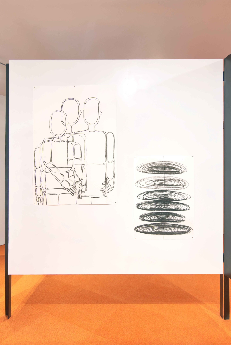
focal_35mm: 24
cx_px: 116
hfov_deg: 53.2
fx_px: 231
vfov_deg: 73.7
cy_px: 172
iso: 125
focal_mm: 24
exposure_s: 3
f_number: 11
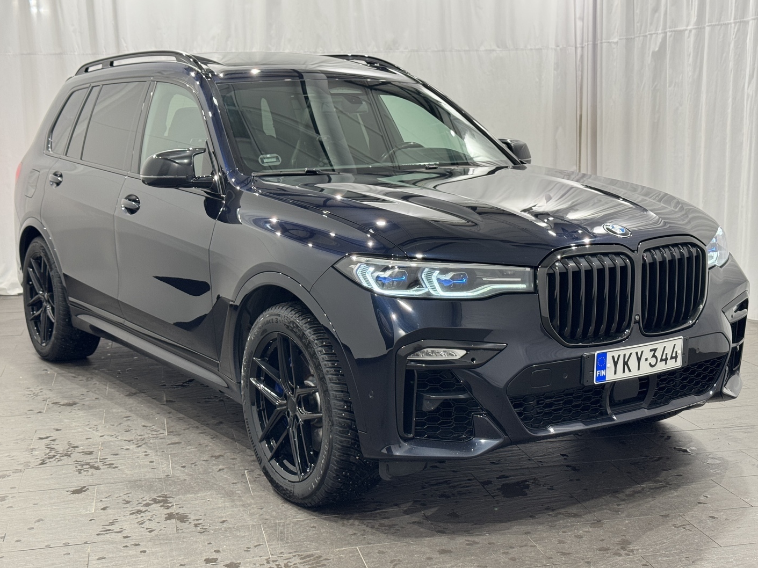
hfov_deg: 38.9
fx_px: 1073
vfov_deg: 29.7
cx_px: 380
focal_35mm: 49
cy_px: 282
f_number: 1.78
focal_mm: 6.76
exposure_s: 1/50
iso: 80
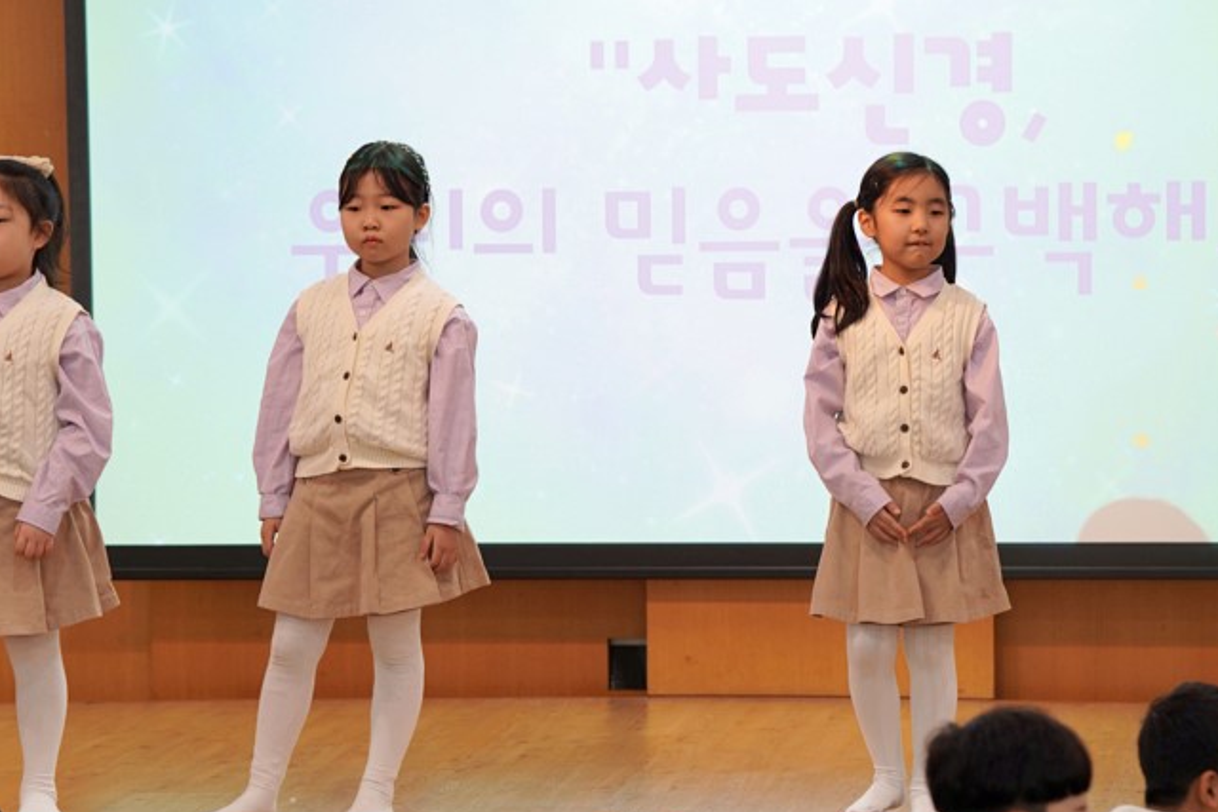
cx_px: 687
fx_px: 5042
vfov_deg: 9.2
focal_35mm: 149
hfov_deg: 13.8
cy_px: 464
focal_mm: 106
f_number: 4
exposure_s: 1/160
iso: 640
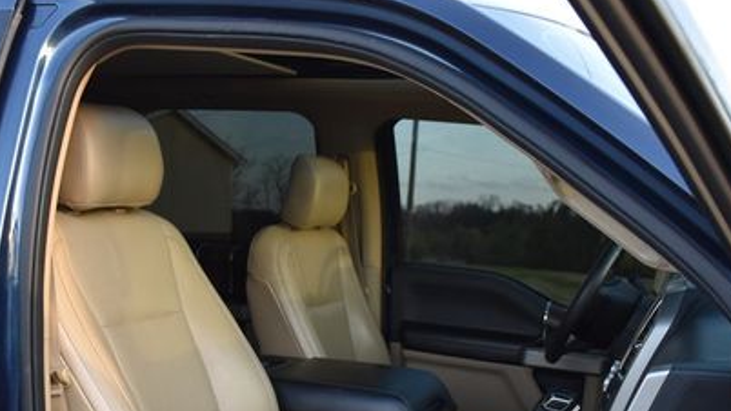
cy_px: 379
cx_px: 291
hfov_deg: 45.2
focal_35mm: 45
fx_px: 872
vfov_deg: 25.6
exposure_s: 1/200
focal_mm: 18
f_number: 3.5
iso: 800
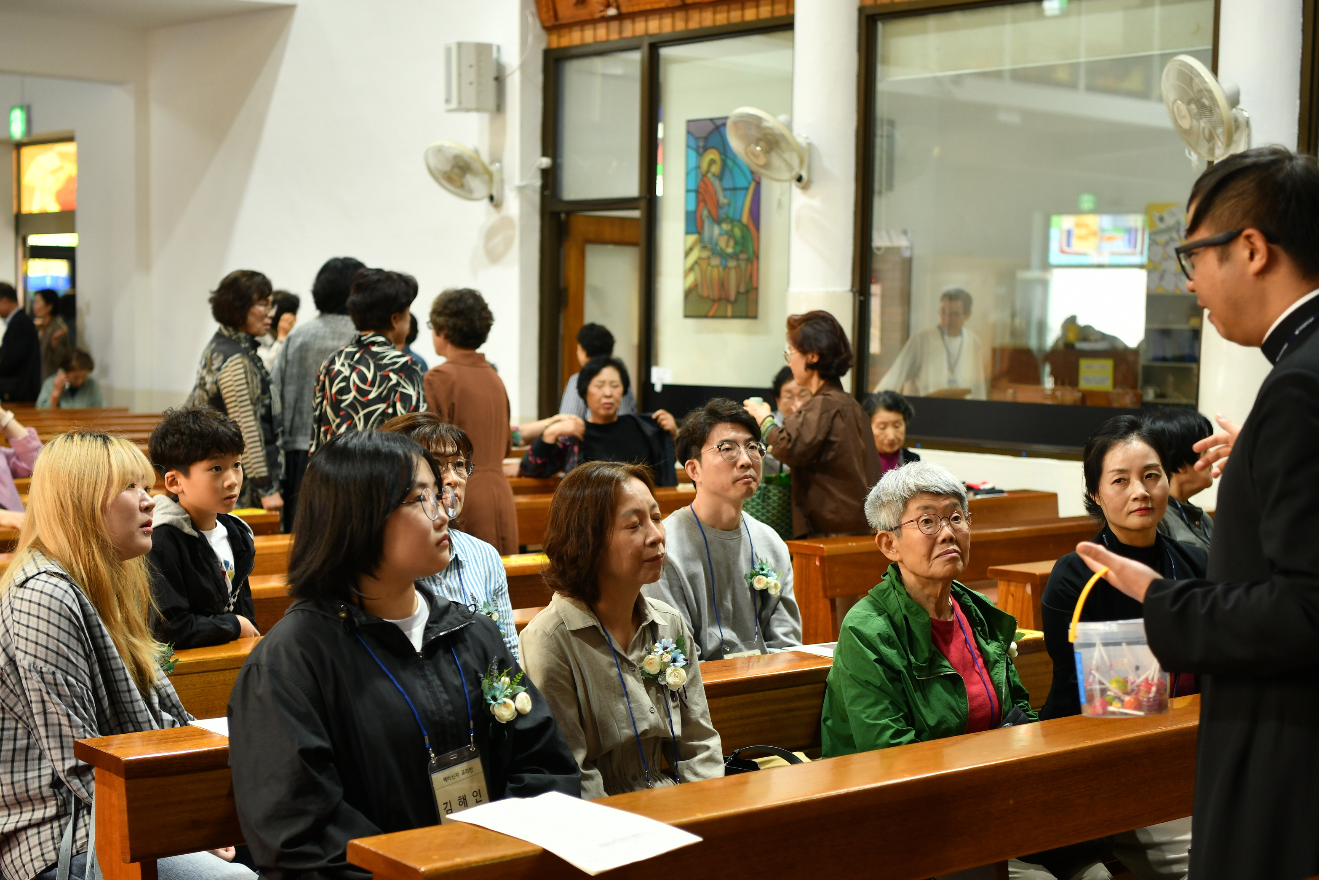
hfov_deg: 34.5
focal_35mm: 58
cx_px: 634
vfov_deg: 23.3
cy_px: 534
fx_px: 2125
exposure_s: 1/125
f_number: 2.8
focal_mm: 44
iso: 400
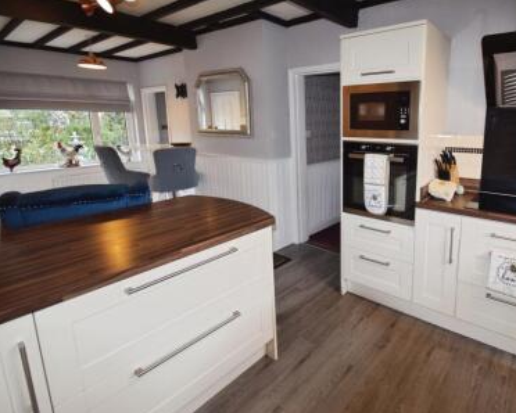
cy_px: 217
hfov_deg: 84.5
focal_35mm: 18
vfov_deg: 73.8
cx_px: 326
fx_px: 275
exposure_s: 1/80
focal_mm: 10
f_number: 4.5
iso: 800
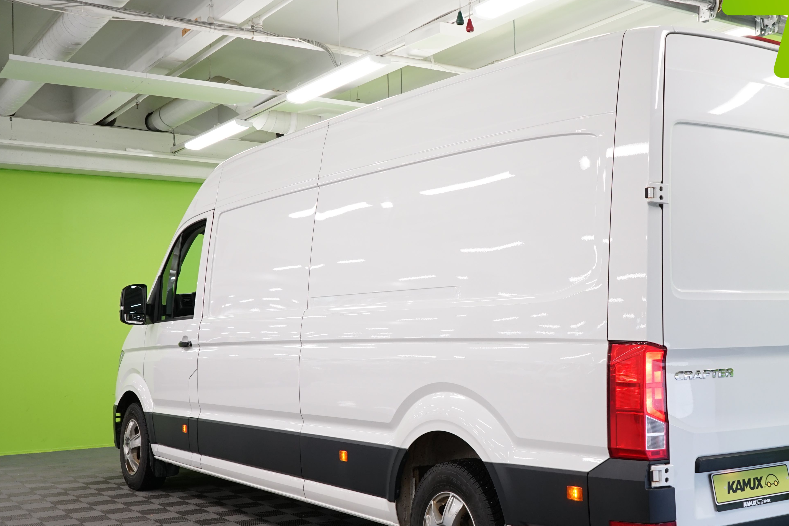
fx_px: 986
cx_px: 544
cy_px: 285
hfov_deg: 42.8
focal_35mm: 45
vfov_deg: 29.9
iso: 500
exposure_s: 1/30
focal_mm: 29
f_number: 6.3
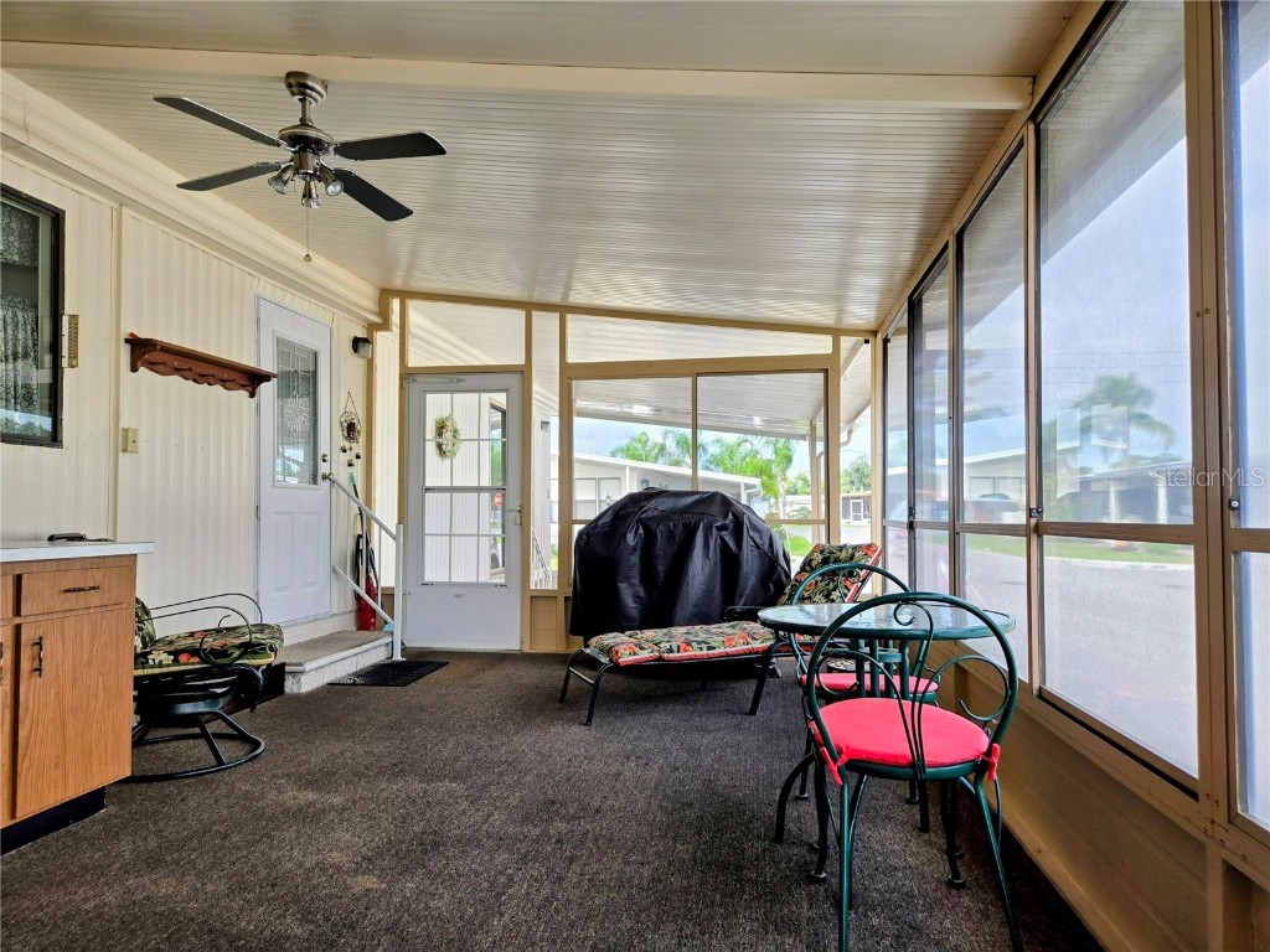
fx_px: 844
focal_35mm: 23
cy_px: 476
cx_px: 635
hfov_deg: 73.9
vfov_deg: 58.9
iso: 25
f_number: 1.8
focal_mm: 5.4
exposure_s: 1/247
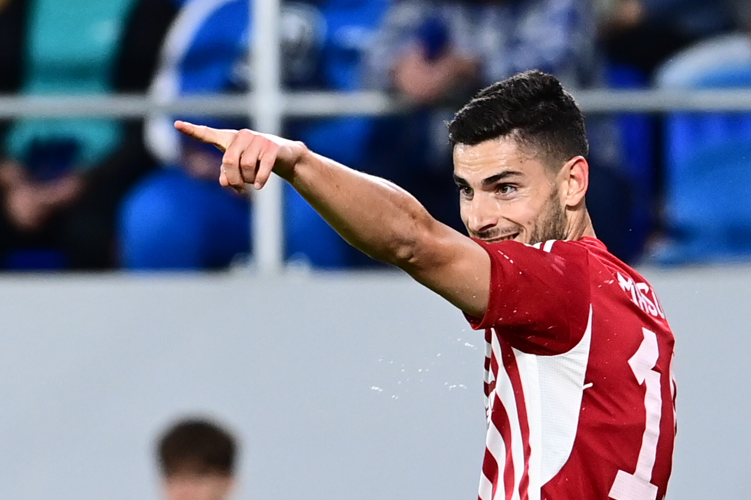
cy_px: 250
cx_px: 376
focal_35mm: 400
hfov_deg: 5.2
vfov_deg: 3.4
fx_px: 8344
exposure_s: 1/1000
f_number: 5
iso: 3200
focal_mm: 400
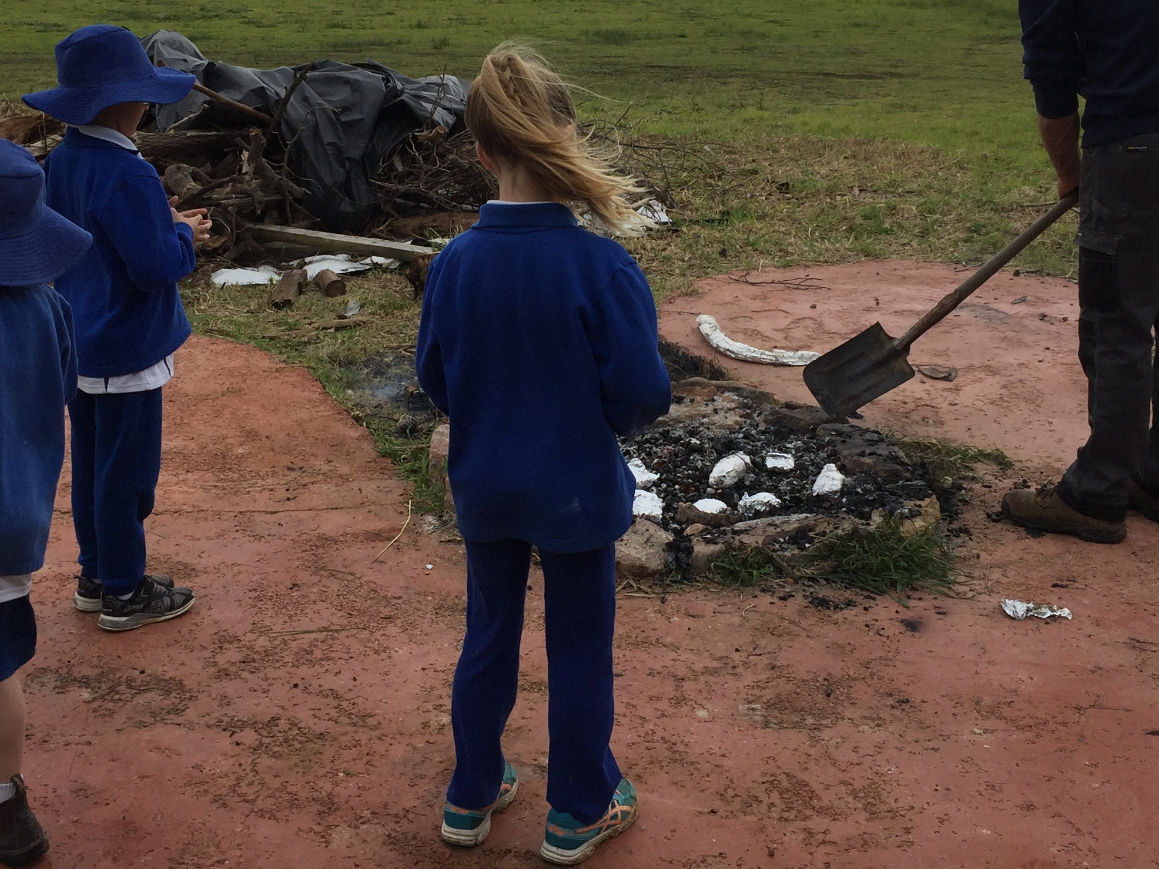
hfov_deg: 39.7
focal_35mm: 48
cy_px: 319
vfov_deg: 30.1
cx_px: 584
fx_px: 1607
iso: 32
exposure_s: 1/1883
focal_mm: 4.15
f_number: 2.2
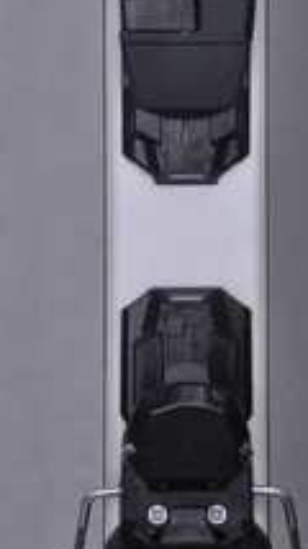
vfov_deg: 8.7
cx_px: 314
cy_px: 239
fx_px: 3611
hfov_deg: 4.9
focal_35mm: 248
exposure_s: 1/125
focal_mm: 75
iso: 3200
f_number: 9.5
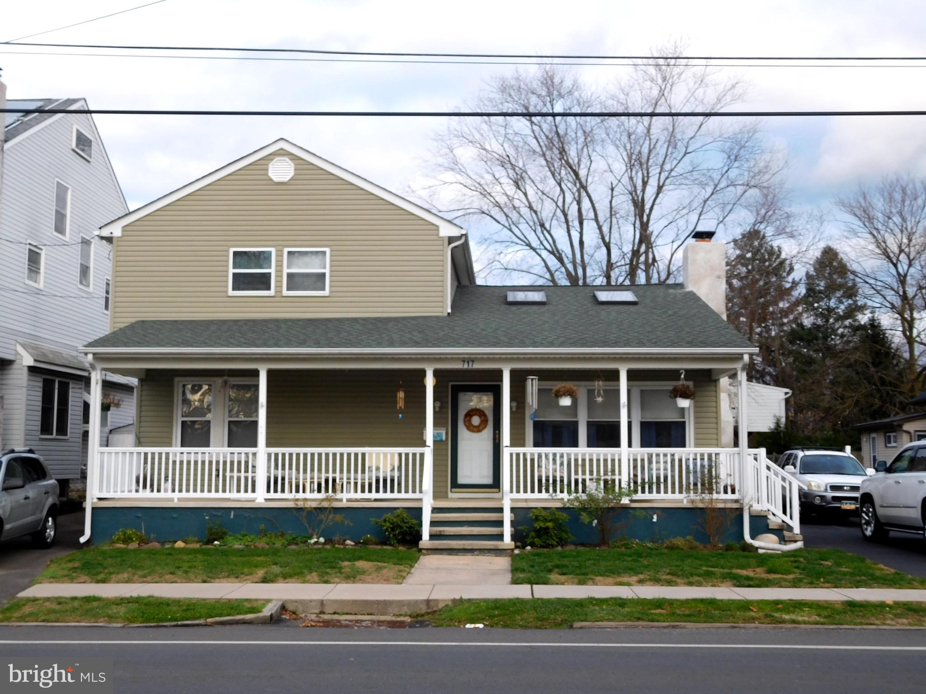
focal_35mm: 40
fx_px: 1070
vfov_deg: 36.0
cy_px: 347
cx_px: 463
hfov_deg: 46.8
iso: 125
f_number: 3.9
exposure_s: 1/100
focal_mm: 7.1
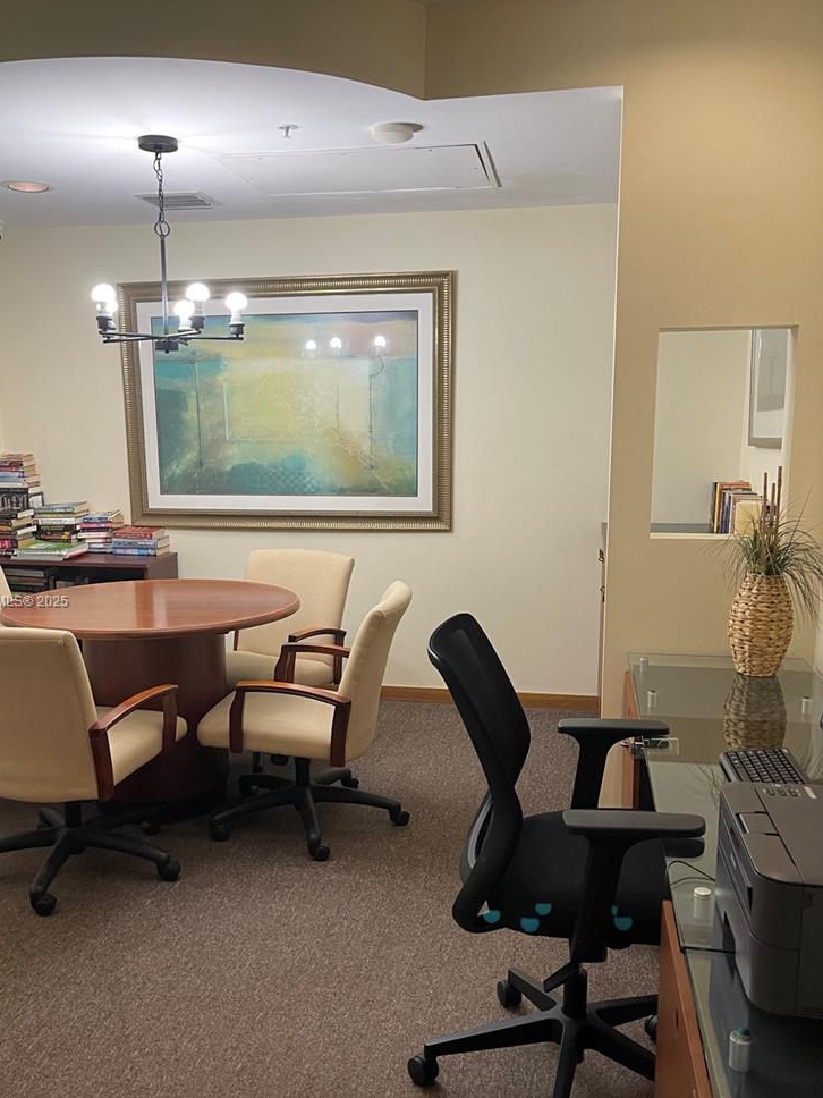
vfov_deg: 58.2
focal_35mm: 31
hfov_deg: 45.4
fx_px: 983
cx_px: 371
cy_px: 602
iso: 100
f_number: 1.6
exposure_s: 1/60
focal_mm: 5.1
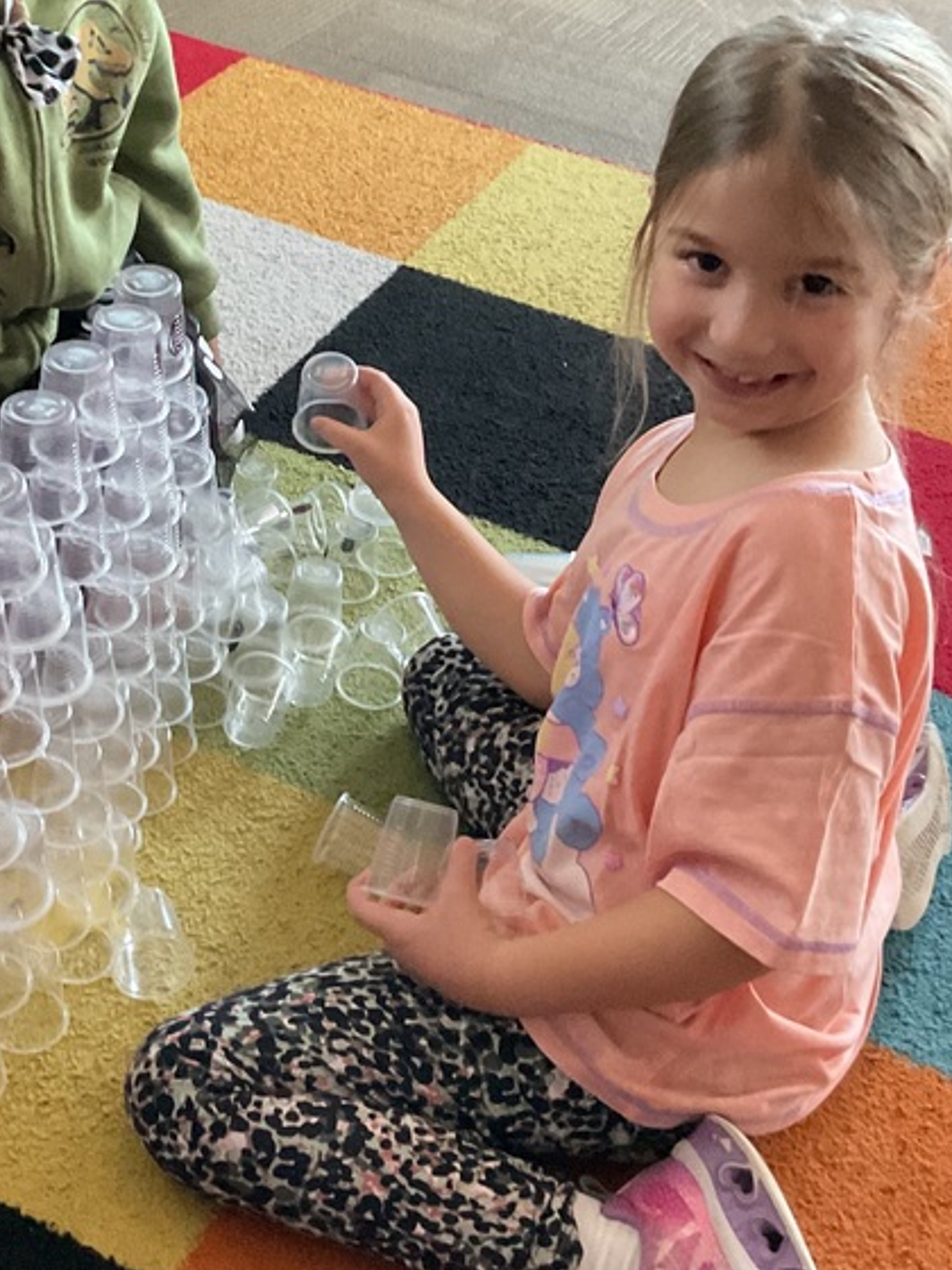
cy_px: 599
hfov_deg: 27.2
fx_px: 1943
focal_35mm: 53
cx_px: 261
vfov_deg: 36.2
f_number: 1.8
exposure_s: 1/20
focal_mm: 3
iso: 500
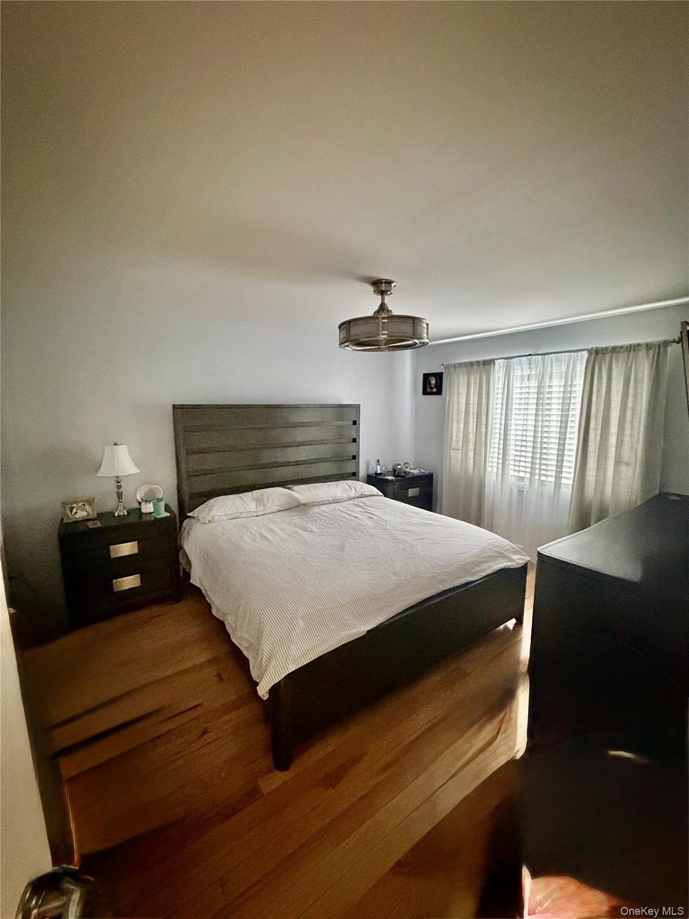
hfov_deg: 85.7
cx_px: 344
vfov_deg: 102.1
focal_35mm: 14
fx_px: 372
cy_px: 460
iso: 1250
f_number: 2.2
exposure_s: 1/30
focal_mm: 2.22
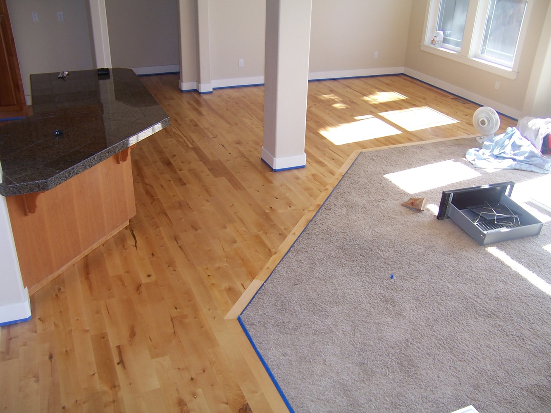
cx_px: 276
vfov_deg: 43.0
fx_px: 525
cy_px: 206
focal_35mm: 33
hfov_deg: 55.3
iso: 80
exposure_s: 1/90
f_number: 2.8
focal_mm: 5.5
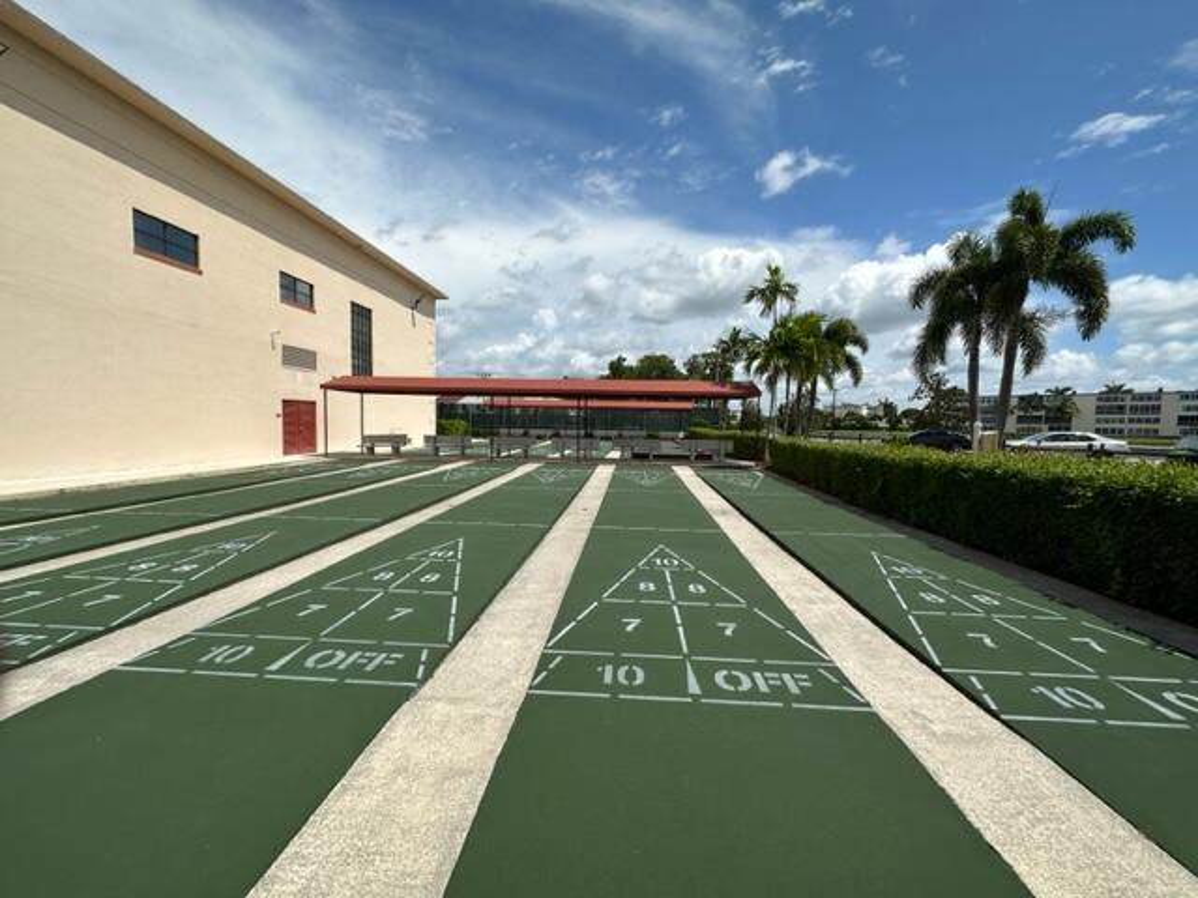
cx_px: 599
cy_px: 449
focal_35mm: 14
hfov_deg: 102.1
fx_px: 485
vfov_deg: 85.7
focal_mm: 2.22
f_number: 2.2
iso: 50
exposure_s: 1/4464
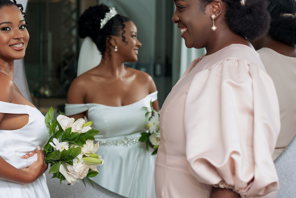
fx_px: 625
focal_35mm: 76
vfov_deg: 18.0
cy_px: 101
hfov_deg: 26.5
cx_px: 98
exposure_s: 1/100
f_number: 2.8
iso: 250
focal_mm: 50
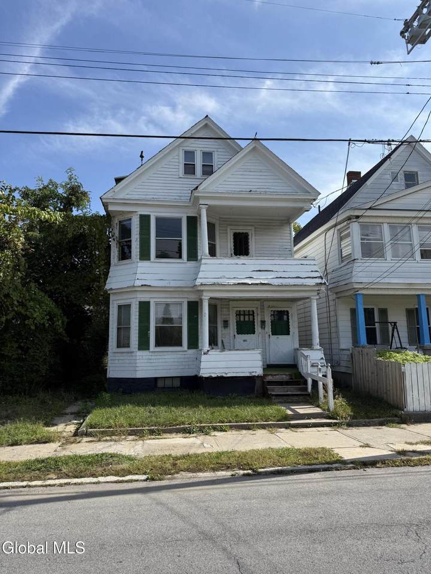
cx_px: 216
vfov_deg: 71.6
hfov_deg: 56.8
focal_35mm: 24
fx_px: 398
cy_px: 287
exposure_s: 1/3953
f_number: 1.78
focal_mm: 6.76
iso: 80
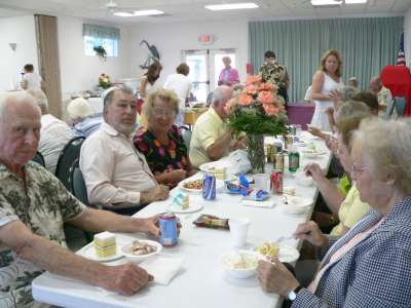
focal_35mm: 36
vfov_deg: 39.7
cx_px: 206
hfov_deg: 51.4
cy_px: 154
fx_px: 427
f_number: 2.8
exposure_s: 1/40
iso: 200
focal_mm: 6
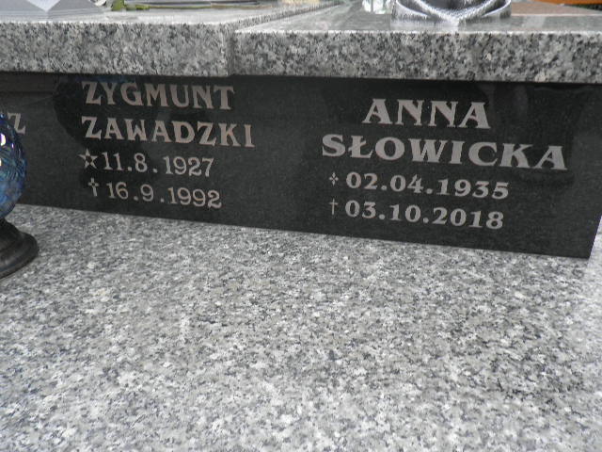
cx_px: 301
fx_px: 470
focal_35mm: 27
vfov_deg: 51.4
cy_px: 226
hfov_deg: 65.3
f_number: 3.5
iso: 64
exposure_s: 1/50
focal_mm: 5
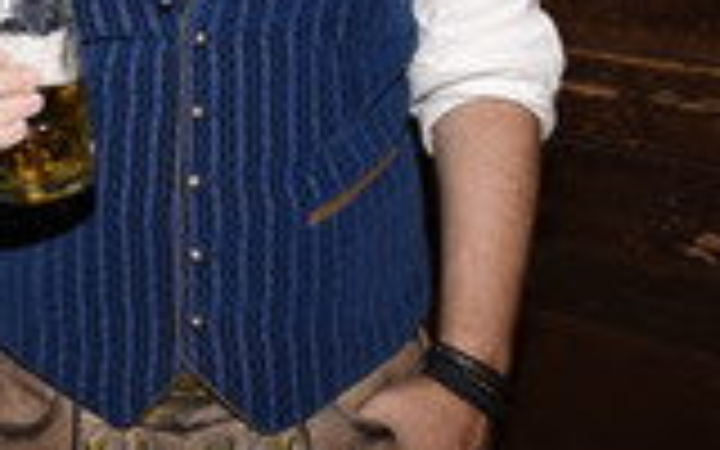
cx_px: -137
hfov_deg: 22.3
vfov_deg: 14.6
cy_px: -104
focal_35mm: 86
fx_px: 1688
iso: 1000
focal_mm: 30
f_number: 6.3
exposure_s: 1/125
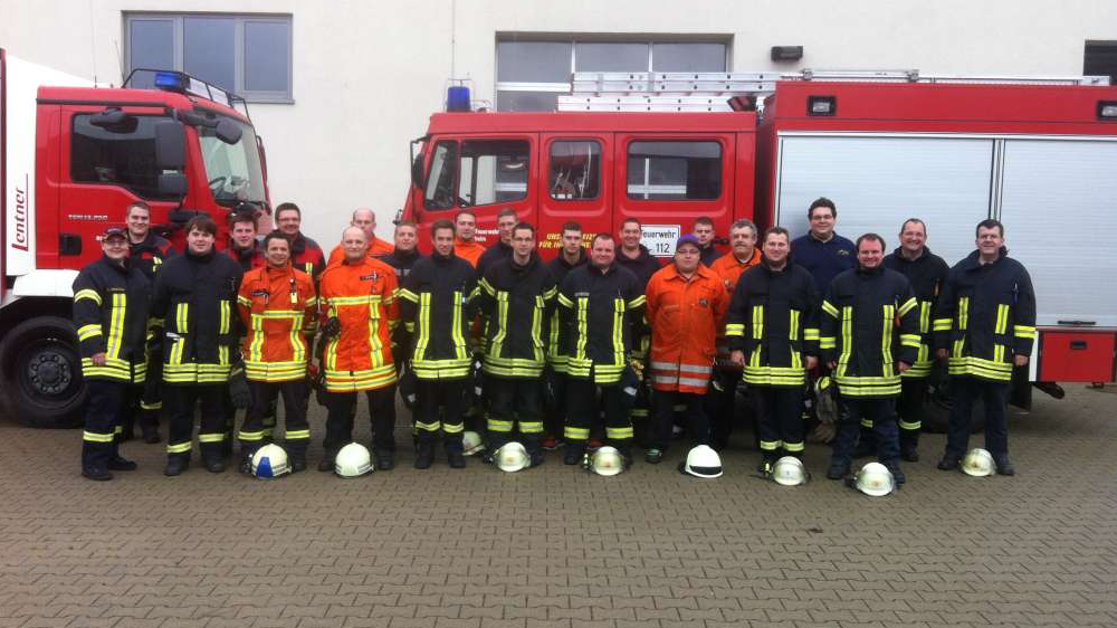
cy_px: 311
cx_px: 555
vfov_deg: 30.4
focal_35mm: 39
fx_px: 1155
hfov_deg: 51.6
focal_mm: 3.85
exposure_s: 1/215
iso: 80
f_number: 2.8
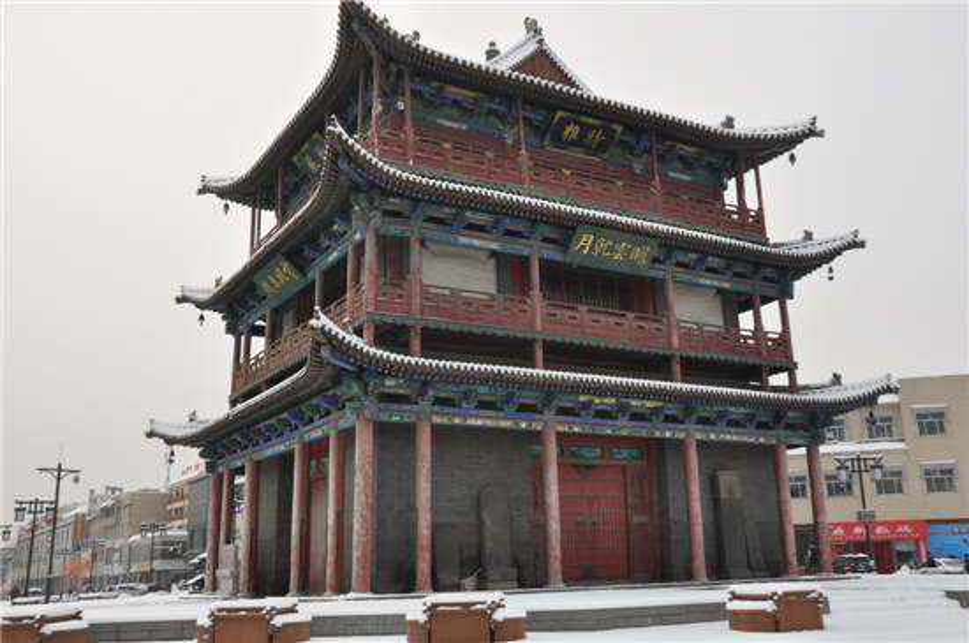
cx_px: 484
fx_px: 1008
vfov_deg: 35.4
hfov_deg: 51.3
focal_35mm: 38
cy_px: 322
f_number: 10
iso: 200
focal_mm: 25
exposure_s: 1/200
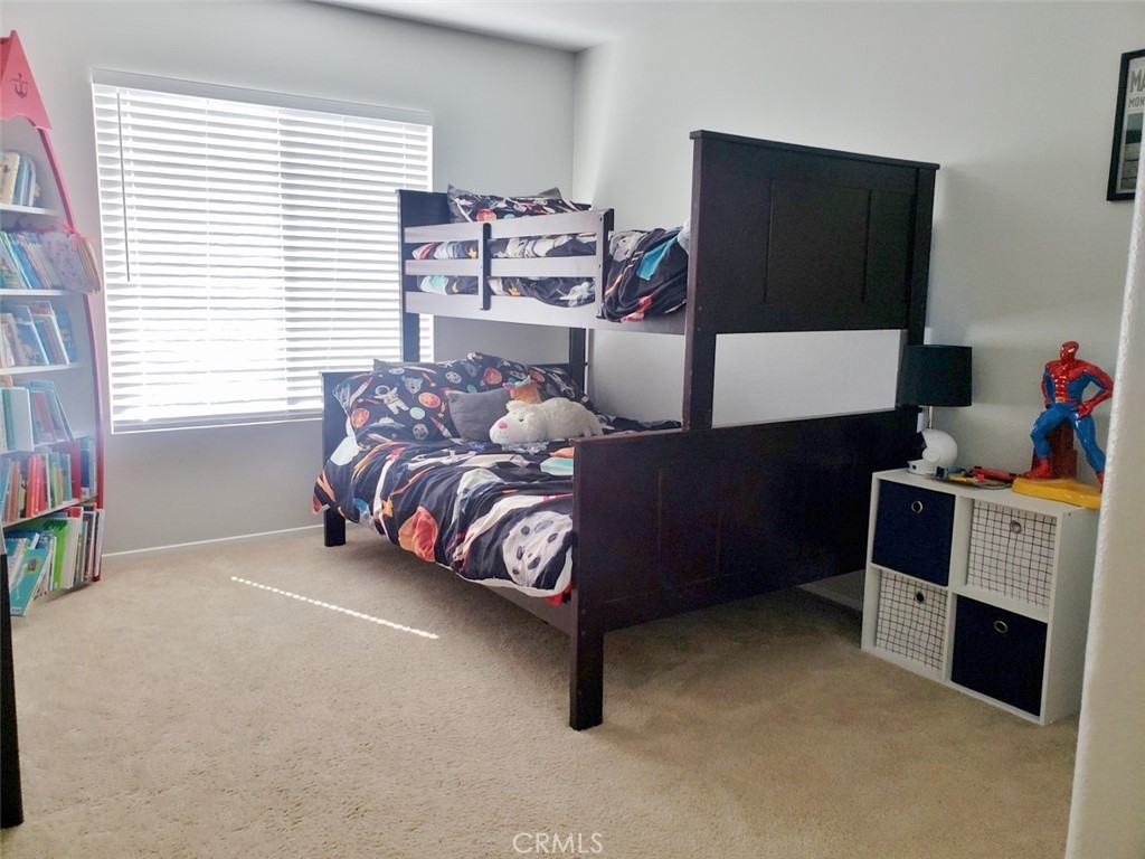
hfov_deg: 67.3
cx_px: 572
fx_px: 860
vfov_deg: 53.1
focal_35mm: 26
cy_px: 430
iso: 80
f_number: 2.4
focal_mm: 4.3
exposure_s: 1/60
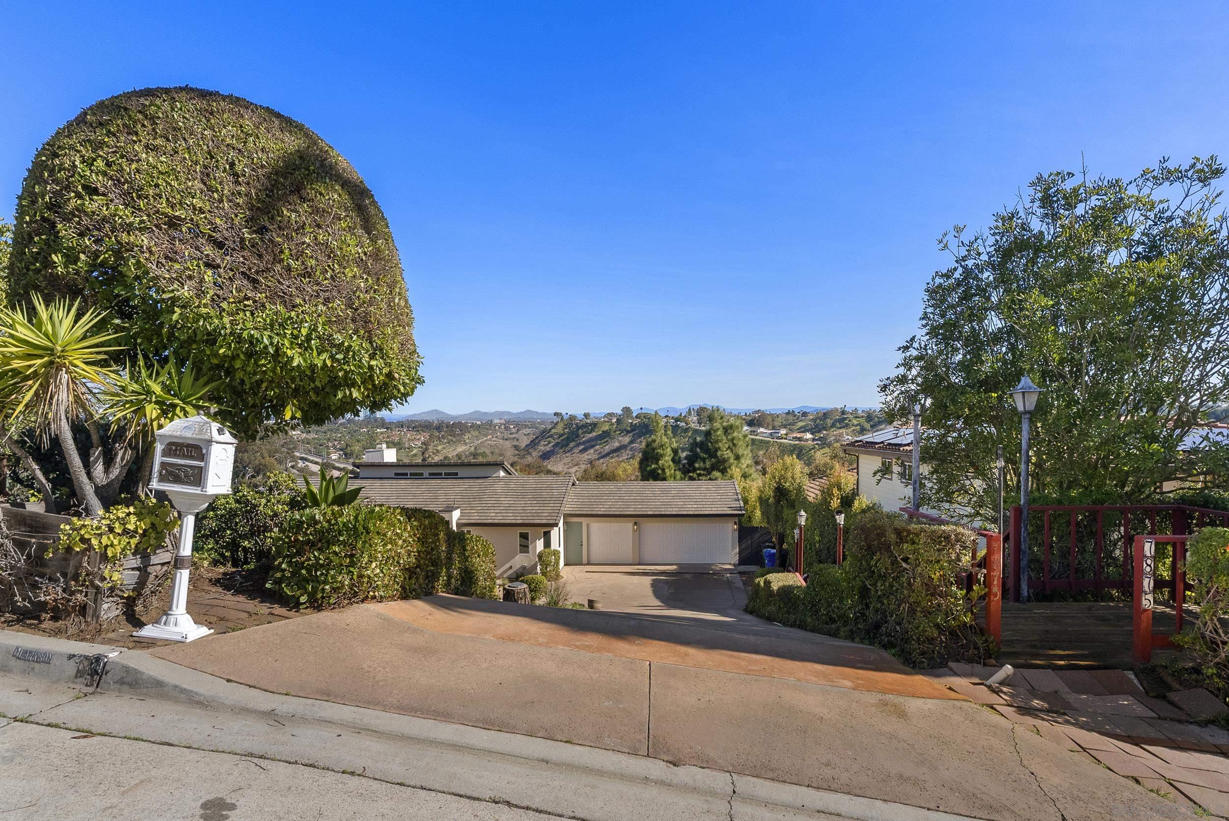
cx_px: 614
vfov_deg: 73.8
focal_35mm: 16
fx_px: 547
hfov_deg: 96.7
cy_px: 410
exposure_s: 1/320
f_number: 9
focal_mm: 16
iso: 400
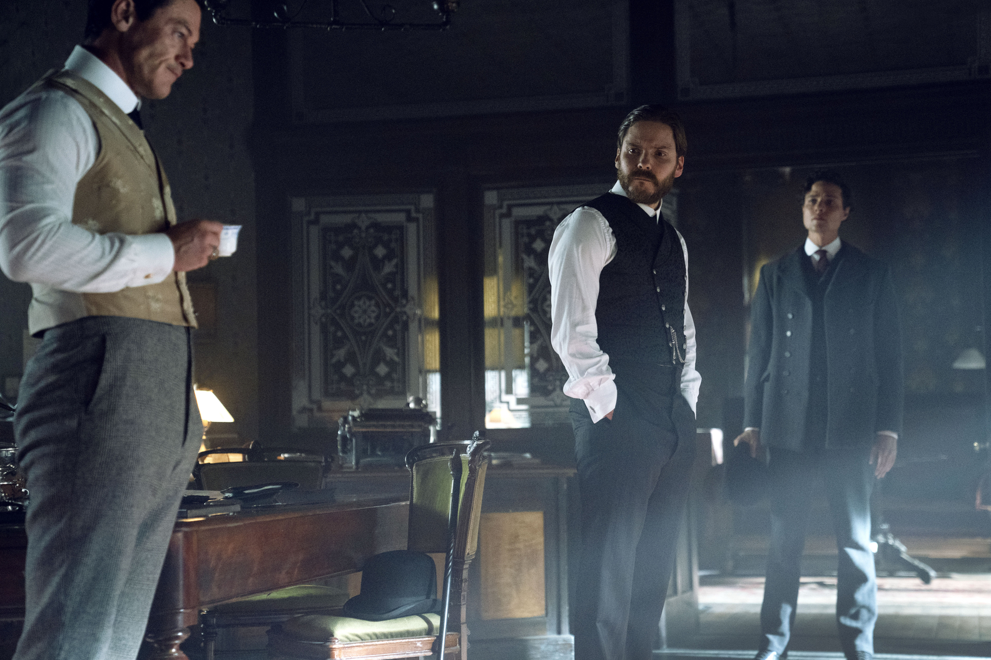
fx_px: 1927
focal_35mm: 70
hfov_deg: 28.8
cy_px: 330
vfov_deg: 19.5
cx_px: 496
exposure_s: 1/100
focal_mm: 70
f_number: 2.8
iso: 3200
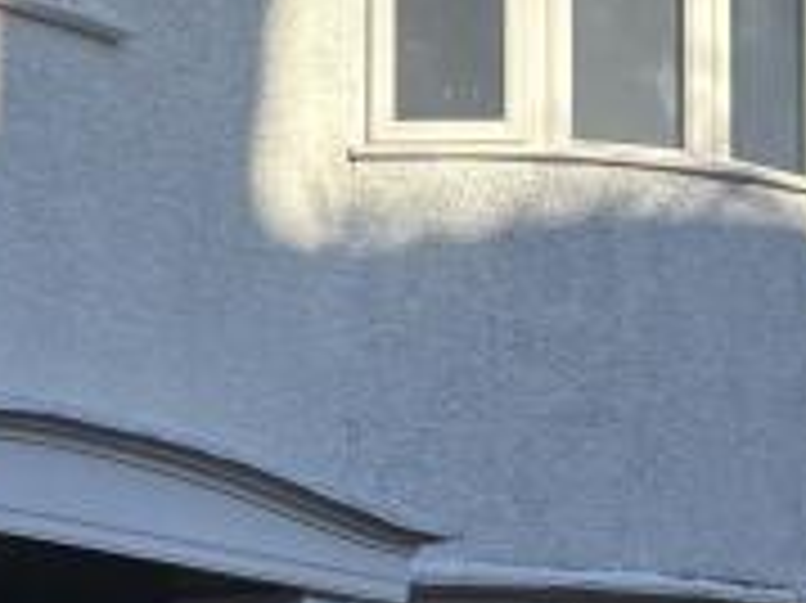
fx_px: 3467
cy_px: 675
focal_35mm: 149
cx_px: -495
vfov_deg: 9.8
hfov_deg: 12.4
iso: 50
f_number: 1.6
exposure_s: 1/2639
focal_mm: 5.96
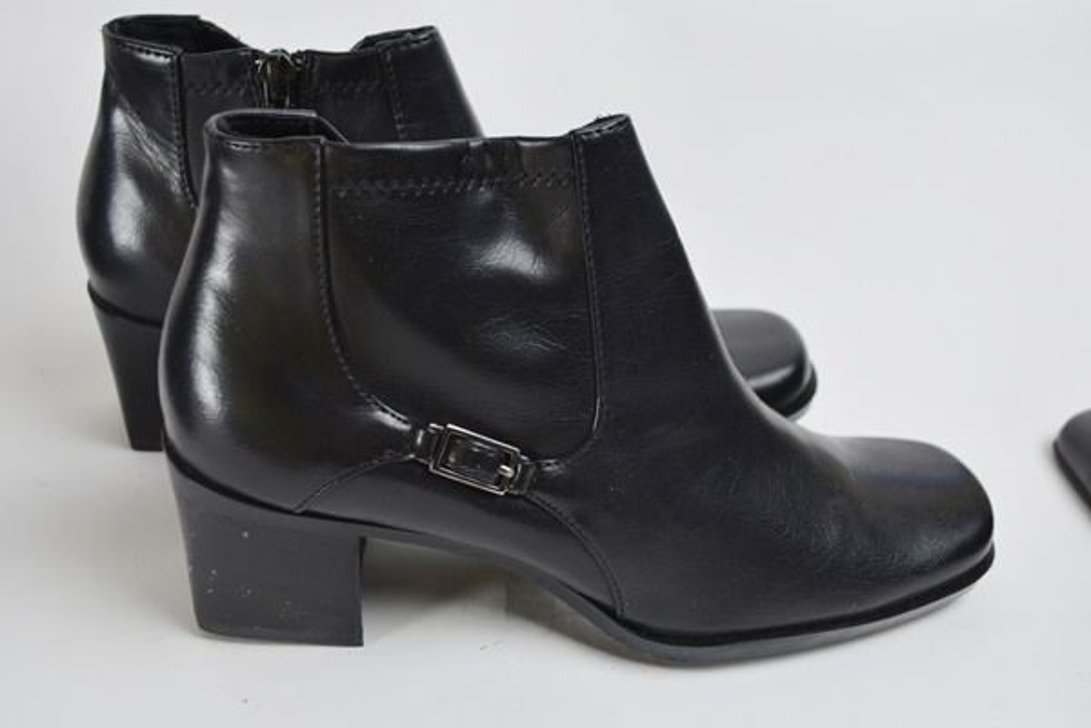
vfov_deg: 36.9
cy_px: 364
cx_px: 546
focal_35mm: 36
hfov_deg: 53.1
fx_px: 1091
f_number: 5
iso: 400
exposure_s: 1/100
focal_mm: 24
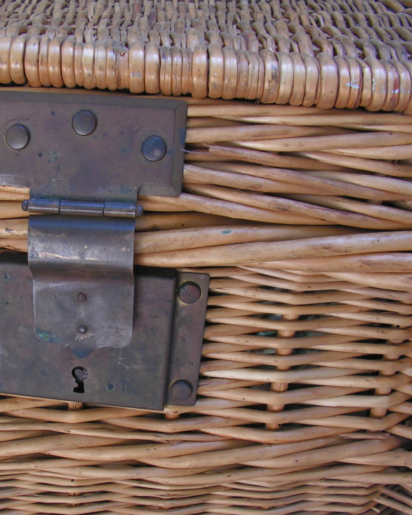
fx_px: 884
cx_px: 103
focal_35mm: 58
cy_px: 305
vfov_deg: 32.4
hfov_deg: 25.9
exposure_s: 1/50
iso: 64
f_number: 3.2
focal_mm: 6
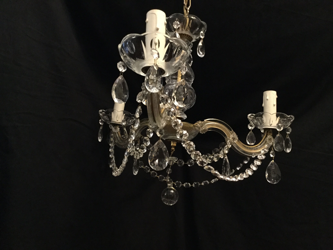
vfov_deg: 45.4
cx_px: 166
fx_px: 298
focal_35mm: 31
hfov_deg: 58.4
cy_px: 125
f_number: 2.4
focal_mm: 3.3
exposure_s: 1/17
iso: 200
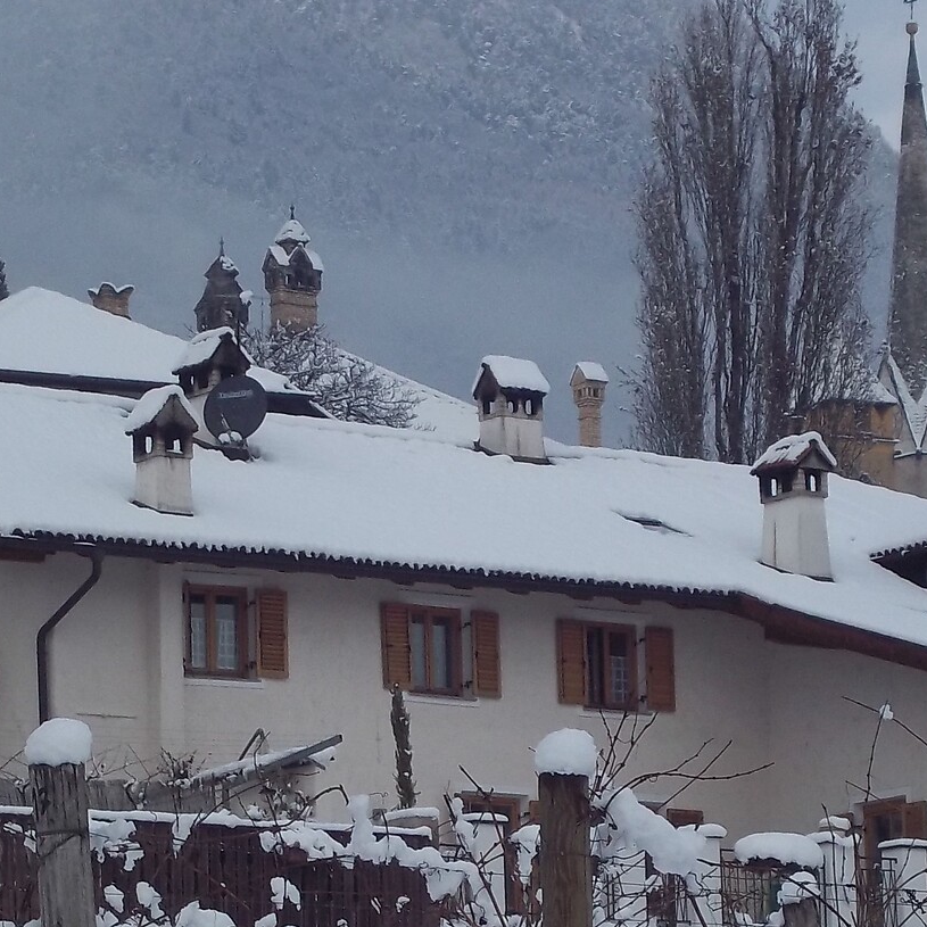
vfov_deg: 9.7
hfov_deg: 9.8
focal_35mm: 179
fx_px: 5423
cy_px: 764
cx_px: 448
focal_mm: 15.4
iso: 80
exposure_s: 1/640
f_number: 5
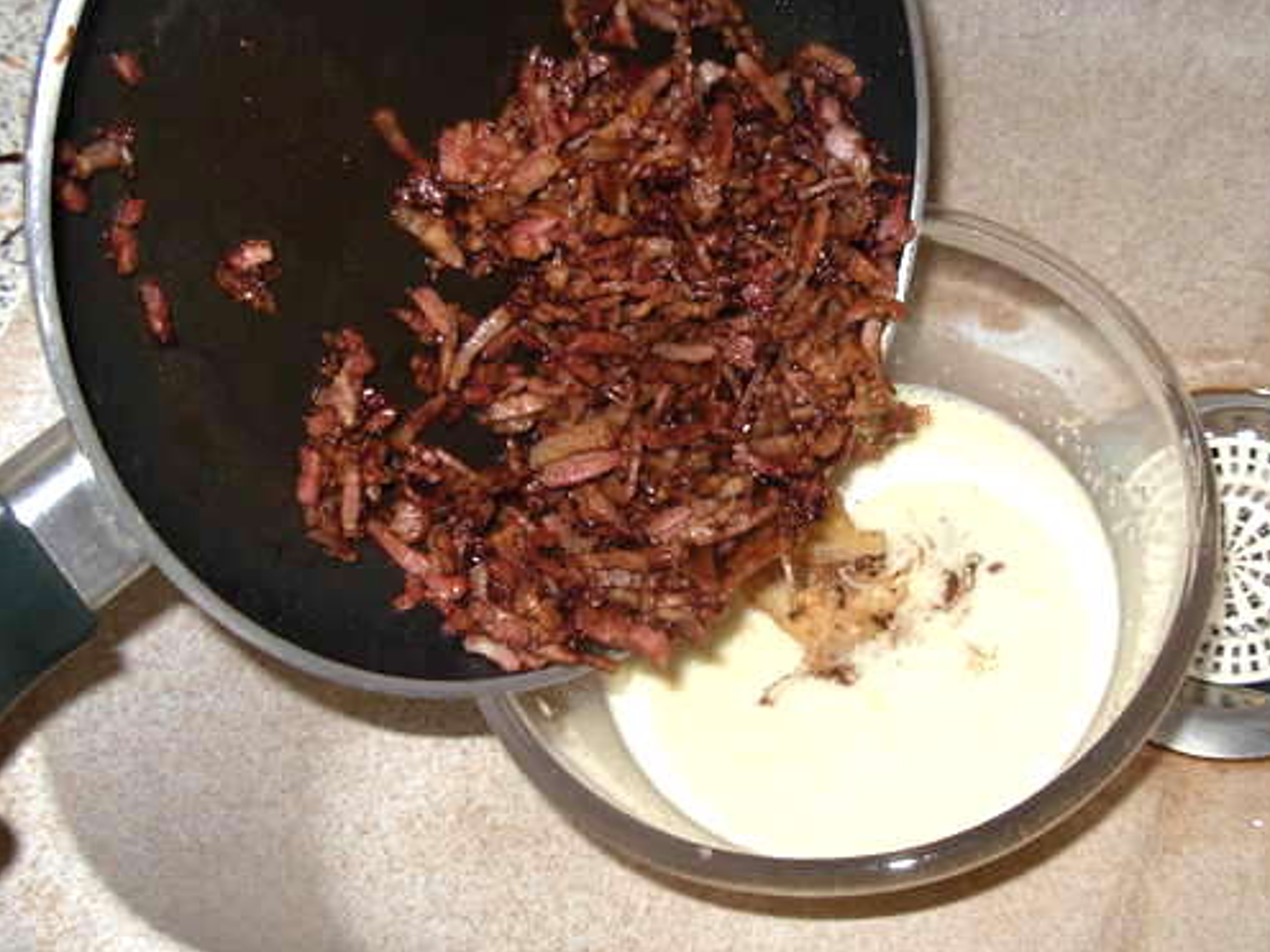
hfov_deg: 41.2
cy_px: 468
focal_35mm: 46
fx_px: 1688
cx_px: 722
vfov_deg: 31.5
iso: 79
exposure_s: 1/22.6
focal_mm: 6.3
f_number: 2.9
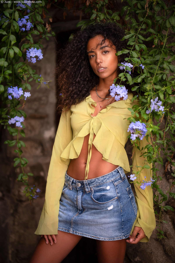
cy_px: 132
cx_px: 88
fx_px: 612
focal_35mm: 84
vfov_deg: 24.2
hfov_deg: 16.3
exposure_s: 1/900
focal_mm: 56
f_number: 1.2
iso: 200
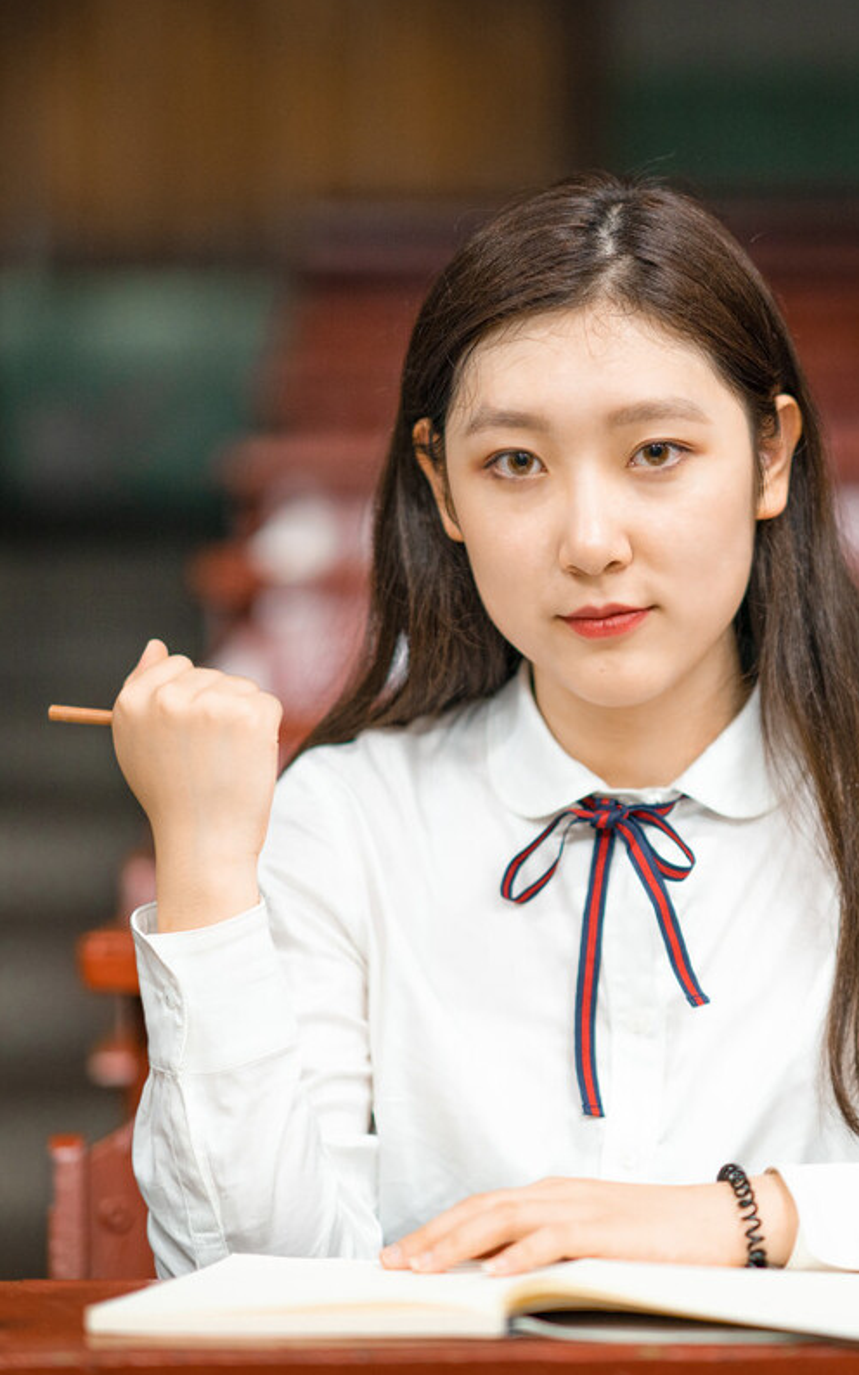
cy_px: 688
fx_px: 4909
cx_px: 578
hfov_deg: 10.0
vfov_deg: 15.9
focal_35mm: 131
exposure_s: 1/125
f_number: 1.4
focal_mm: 85
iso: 800
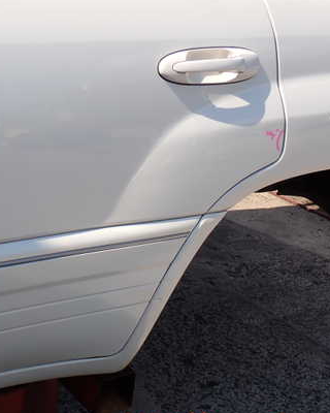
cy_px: 204
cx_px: 50
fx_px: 733
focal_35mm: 60
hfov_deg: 24.8
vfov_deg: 31.5
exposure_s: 1/500
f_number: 4
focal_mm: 7.31
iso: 100
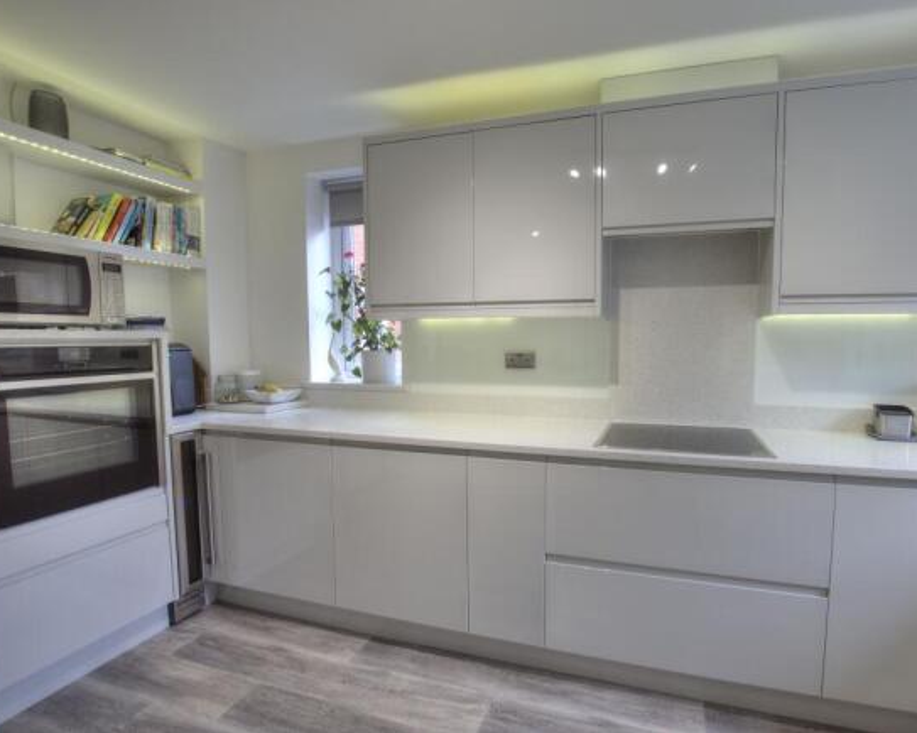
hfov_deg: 89.0
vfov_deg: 76.9
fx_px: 461
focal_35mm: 17
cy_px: 366
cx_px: 529
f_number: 8
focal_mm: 10
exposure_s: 1/15
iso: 400
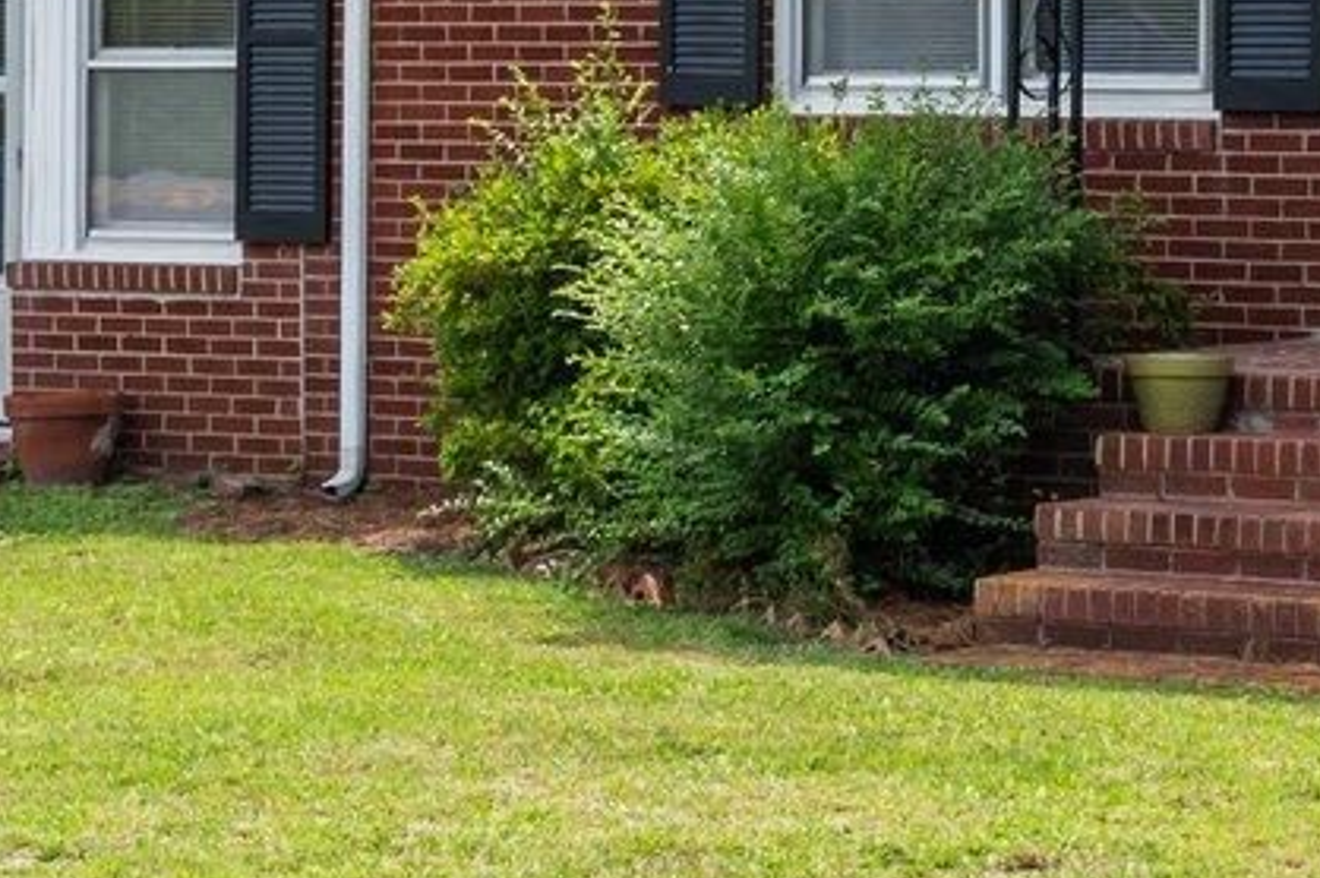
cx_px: 1412
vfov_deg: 9.5
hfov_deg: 14.2
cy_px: -114
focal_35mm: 142
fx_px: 5202
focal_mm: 29
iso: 250
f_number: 8
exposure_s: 1/400
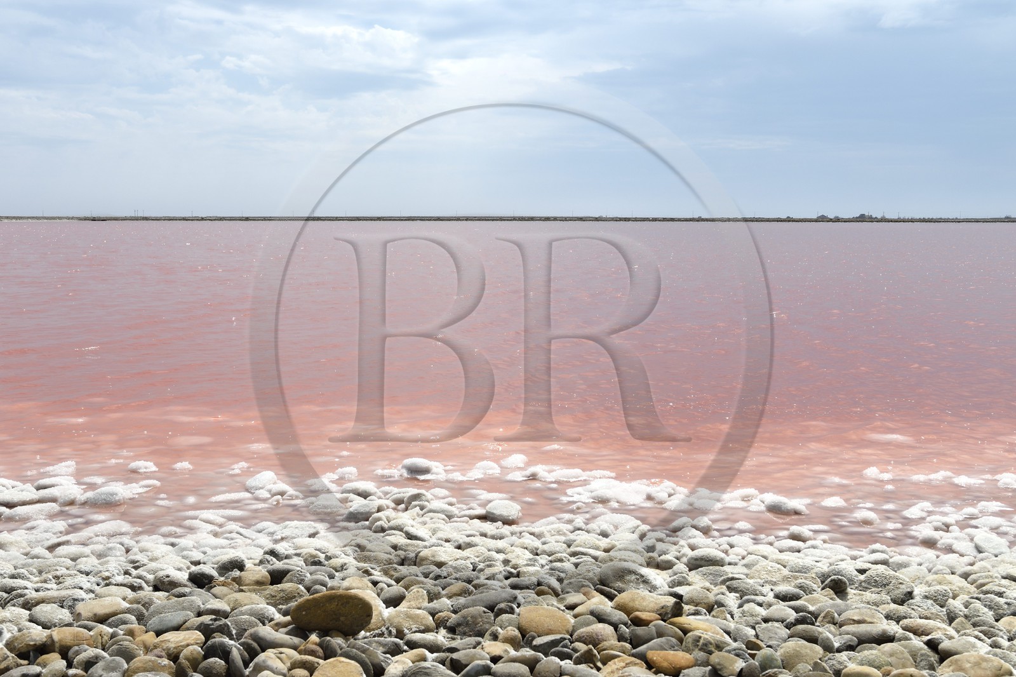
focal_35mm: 40
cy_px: 338
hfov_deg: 48.5
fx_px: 1129
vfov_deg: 33.4
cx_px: 508
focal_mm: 40
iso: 200
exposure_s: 1/500
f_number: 13
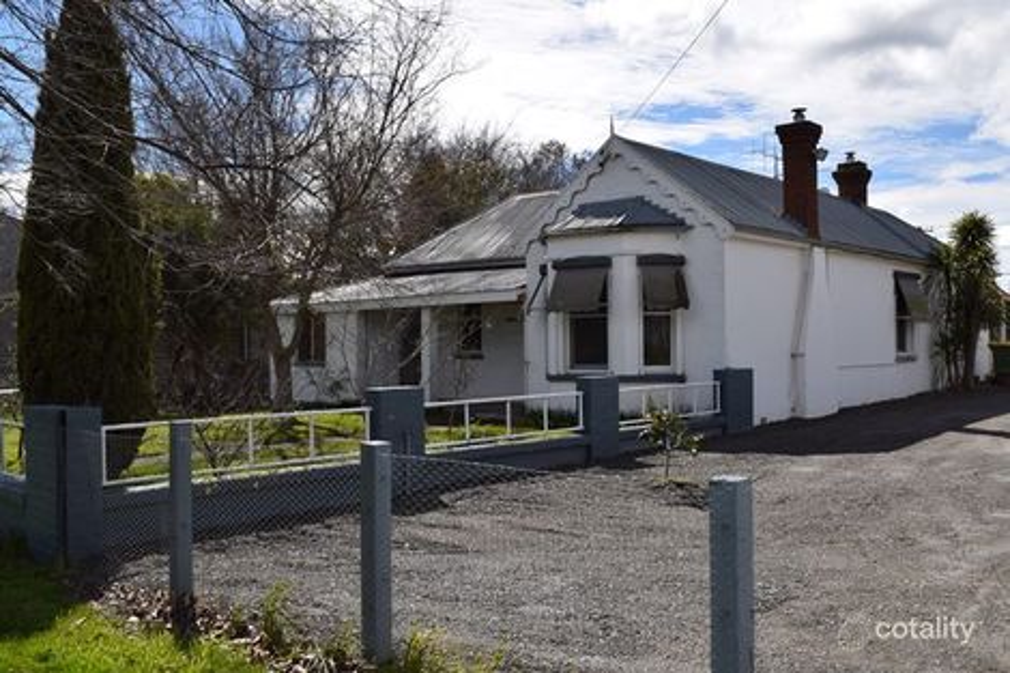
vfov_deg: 38.3
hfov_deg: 55.1
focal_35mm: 34
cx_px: 505
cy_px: 336
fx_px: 968
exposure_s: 1/200
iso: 100
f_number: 13
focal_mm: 23
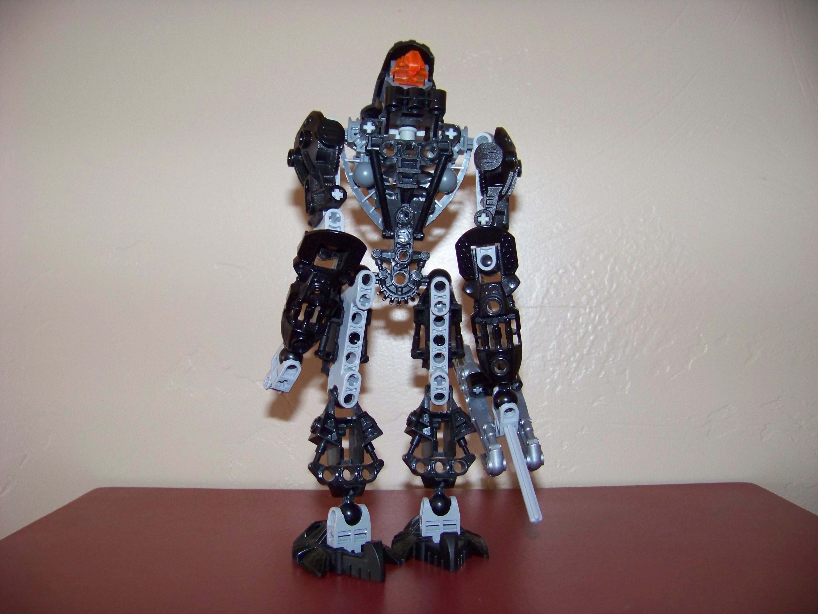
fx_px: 851
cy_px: 307
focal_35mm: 36
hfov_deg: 51.4
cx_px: 409
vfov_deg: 39.7
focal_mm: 5.85
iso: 200
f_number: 2.8
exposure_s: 1/30
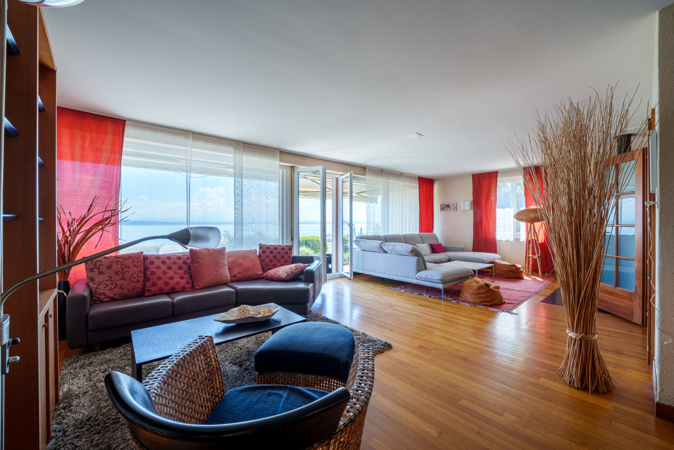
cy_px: 225
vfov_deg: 81.2
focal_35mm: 14
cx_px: 337
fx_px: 262
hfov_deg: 104.3
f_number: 11
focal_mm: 14
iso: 100
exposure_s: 1/40
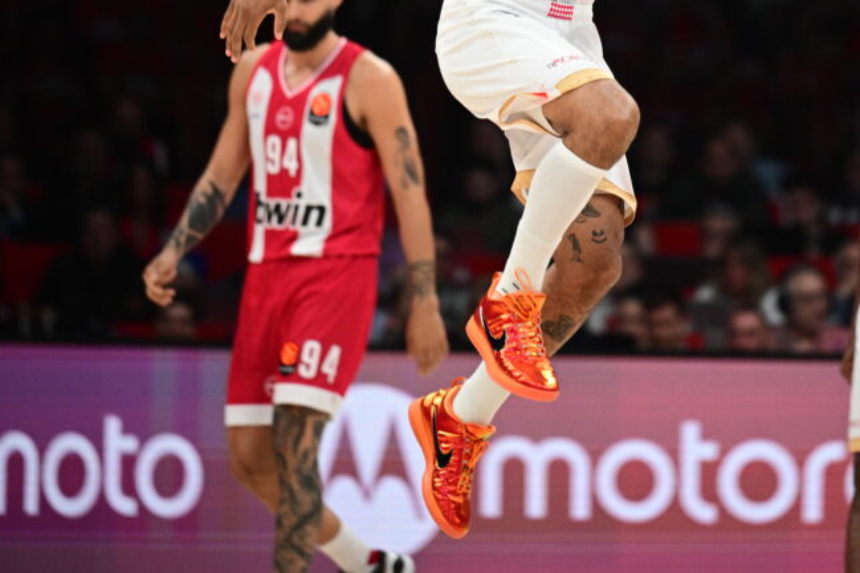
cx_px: 553
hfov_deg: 5.6
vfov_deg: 3.7
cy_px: 49
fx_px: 8834
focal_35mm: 370
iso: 1600
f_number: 2.8
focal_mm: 200
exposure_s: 1/1000
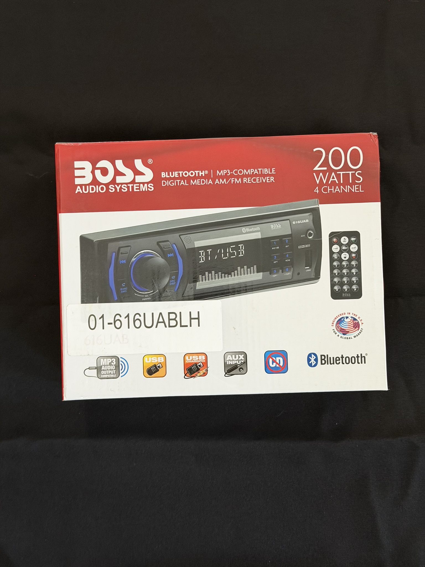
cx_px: 212
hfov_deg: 30.3
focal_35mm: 48
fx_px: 786
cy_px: 284
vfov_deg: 39.7
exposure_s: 1/40
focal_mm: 6.76
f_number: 1.78
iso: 400
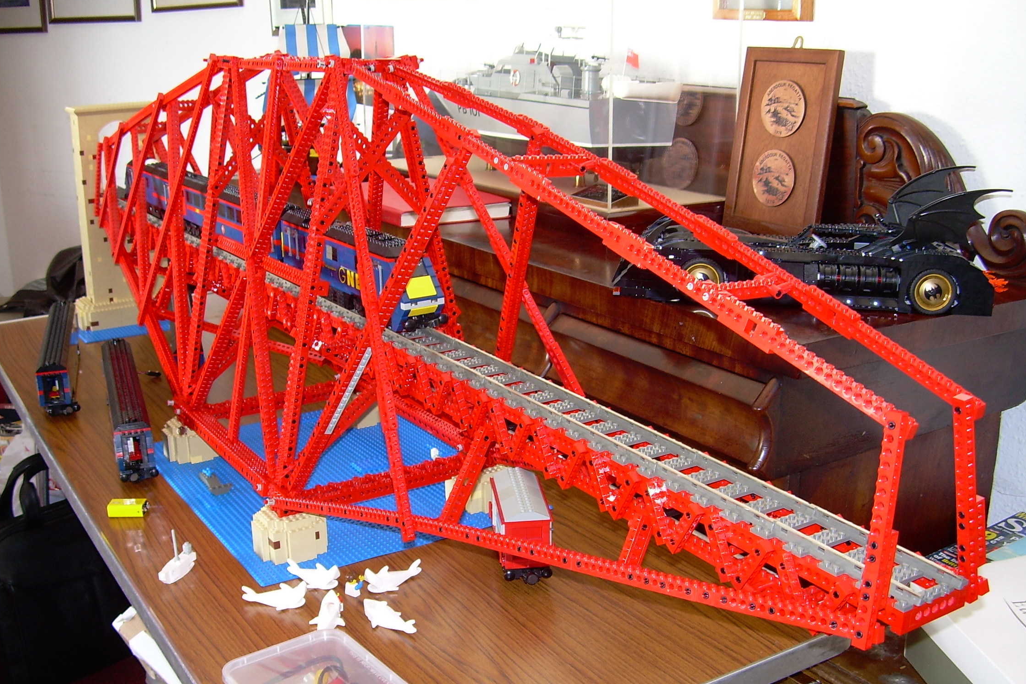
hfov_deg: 48.5
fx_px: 1140
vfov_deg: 33.4
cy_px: 371
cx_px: 512
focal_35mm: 40
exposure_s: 1/30
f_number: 2.8
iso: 50
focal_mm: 6.3
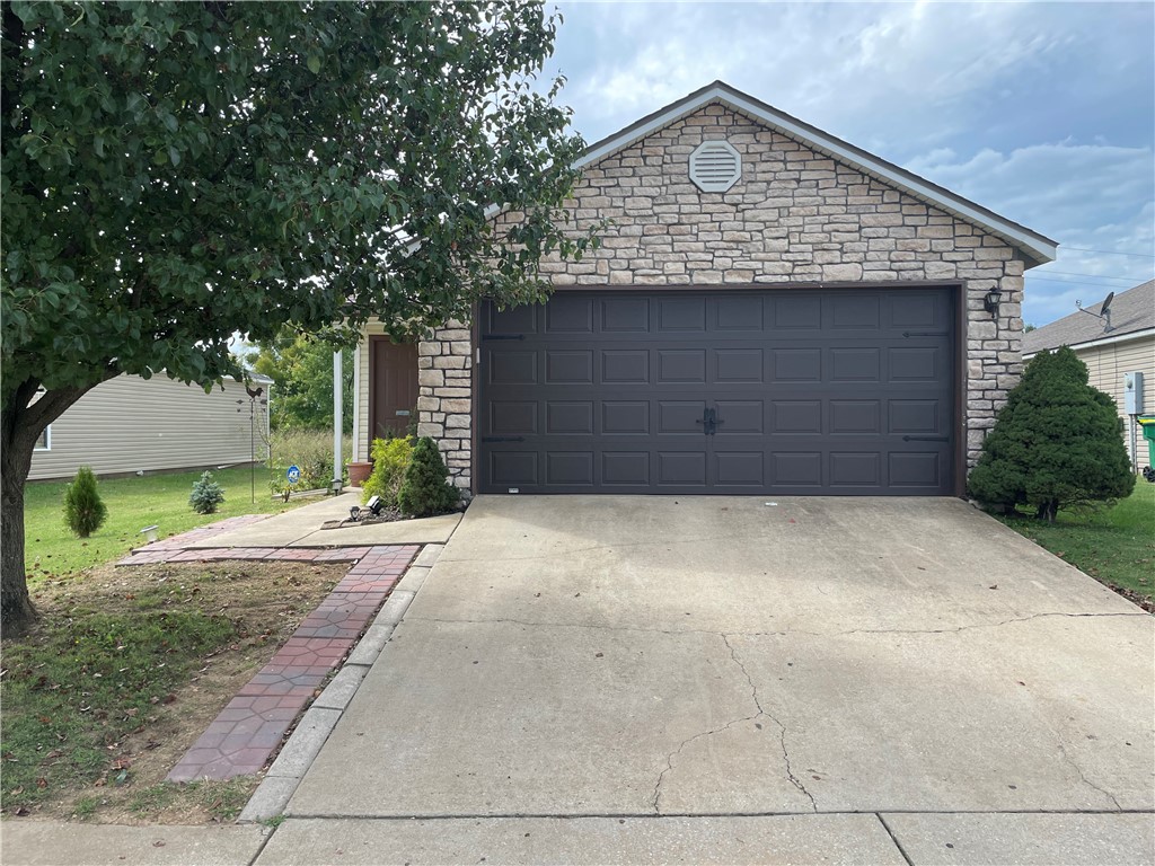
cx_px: 578
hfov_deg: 67.3
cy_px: 433
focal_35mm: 26
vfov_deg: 53.1
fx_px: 868
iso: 32
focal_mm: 4.2
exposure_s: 1/1511
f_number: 1.6
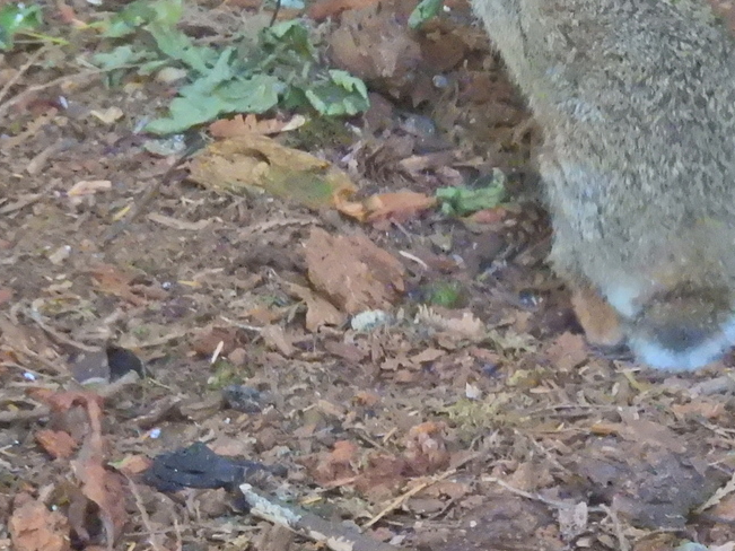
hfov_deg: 1.6
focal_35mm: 1278
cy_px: 131
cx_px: 480
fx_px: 27131
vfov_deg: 1.2
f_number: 5.6
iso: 3200
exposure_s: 1/100
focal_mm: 116
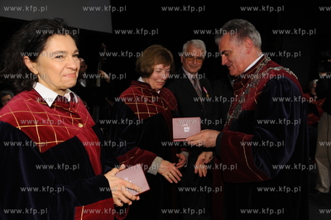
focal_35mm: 24
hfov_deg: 73.8
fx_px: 220
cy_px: 110
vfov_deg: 53.1
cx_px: 166
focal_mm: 24
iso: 800
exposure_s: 1/80
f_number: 5.6
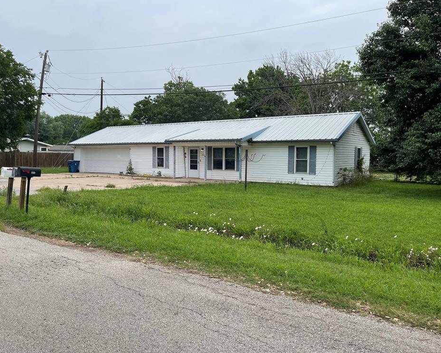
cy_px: 172
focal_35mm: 27
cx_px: 220
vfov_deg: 53.2
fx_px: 352
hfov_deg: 64.1
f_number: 1.6
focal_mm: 5.1
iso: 32
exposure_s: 1/3559
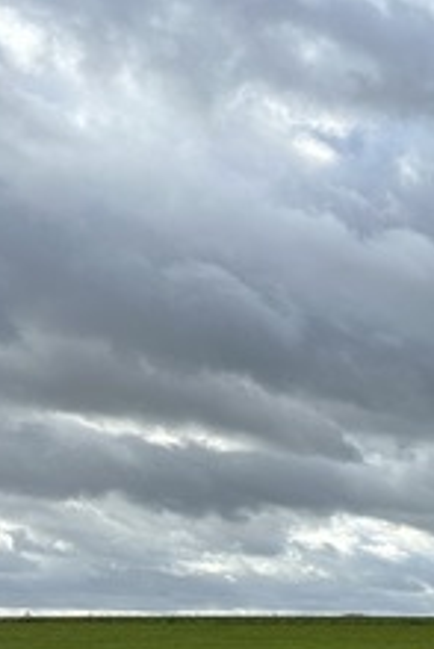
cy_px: 661
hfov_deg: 15.8
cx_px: 871
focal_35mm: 68
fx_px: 1228
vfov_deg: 27.8
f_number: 1.78
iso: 80
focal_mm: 6.86
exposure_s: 1/2809
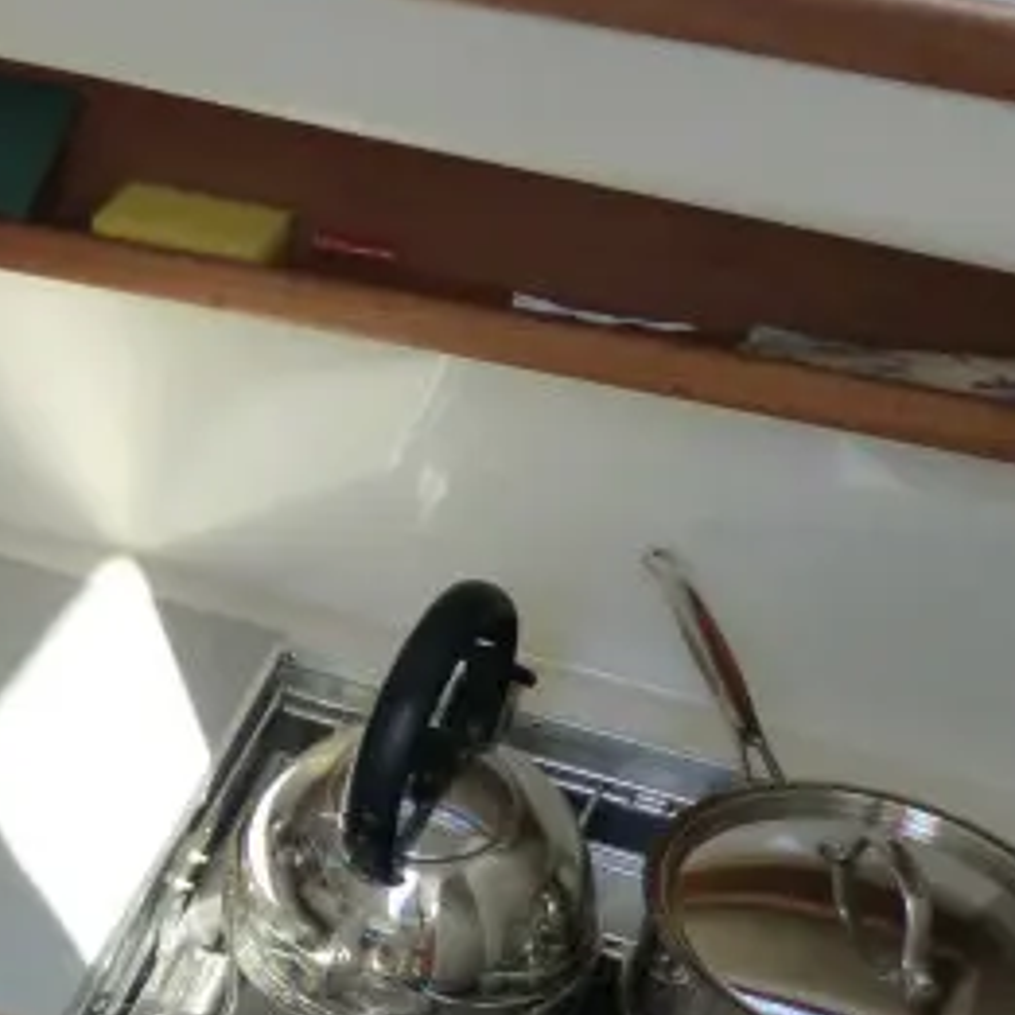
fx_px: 2156
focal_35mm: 65
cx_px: -233
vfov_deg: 26.4
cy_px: 603
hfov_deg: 23.9
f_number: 3.3
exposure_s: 1/250
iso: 500
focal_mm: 4.3
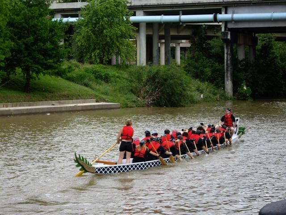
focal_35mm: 94
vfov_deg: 15.7
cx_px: 143
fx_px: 777
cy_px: 108
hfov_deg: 20.9
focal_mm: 15.3
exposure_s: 1/200
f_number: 4.6
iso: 100
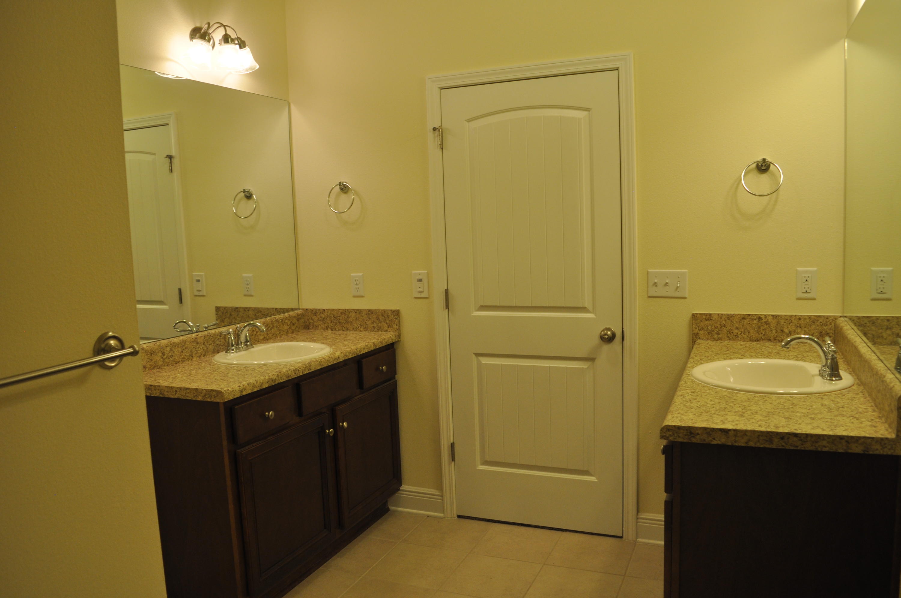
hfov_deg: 67.4
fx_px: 675
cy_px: 299
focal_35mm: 27
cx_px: 450
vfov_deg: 47.8
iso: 400
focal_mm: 18
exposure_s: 1/80
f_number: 4.5
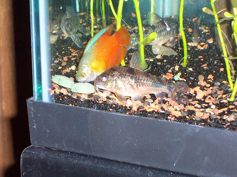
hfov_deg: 17.7
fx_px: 760
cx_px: 118
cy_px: 88
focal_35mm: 111
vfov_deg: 13.3
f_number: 4.8
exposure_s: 1/90
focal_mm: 16.8
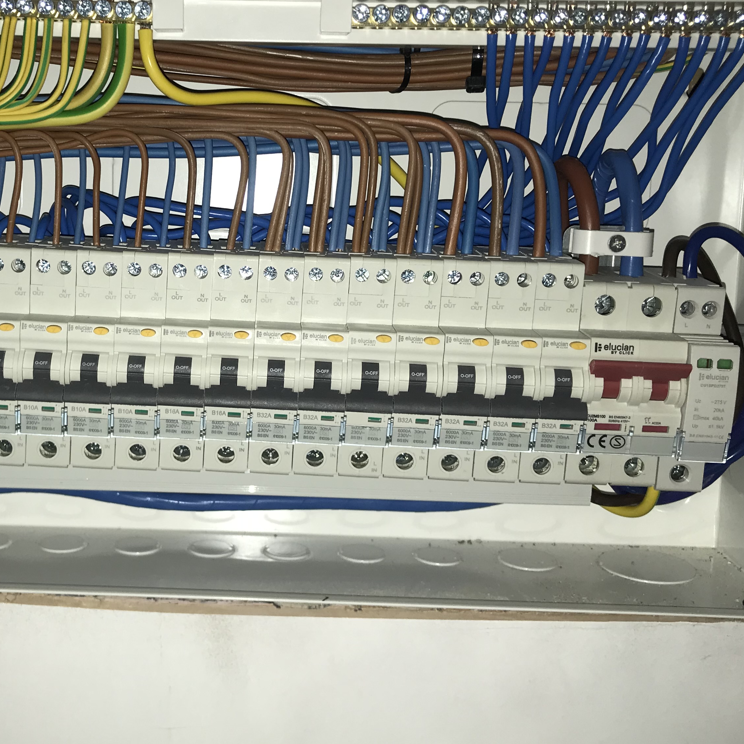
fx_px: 1070
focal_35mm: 44
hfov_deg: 37.8
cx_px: 227
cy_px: 321
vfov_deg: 38.3
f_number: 1.8
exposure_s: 1/84
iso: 20
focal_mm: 3.99
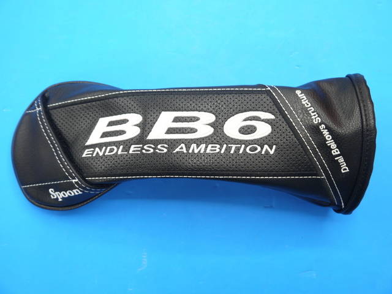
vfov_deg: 34.3
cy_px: 147
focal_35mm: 42
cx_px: 196
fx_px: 476
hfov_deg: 44.8
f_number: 4.3
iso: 400
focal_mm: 21
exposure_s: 1/60
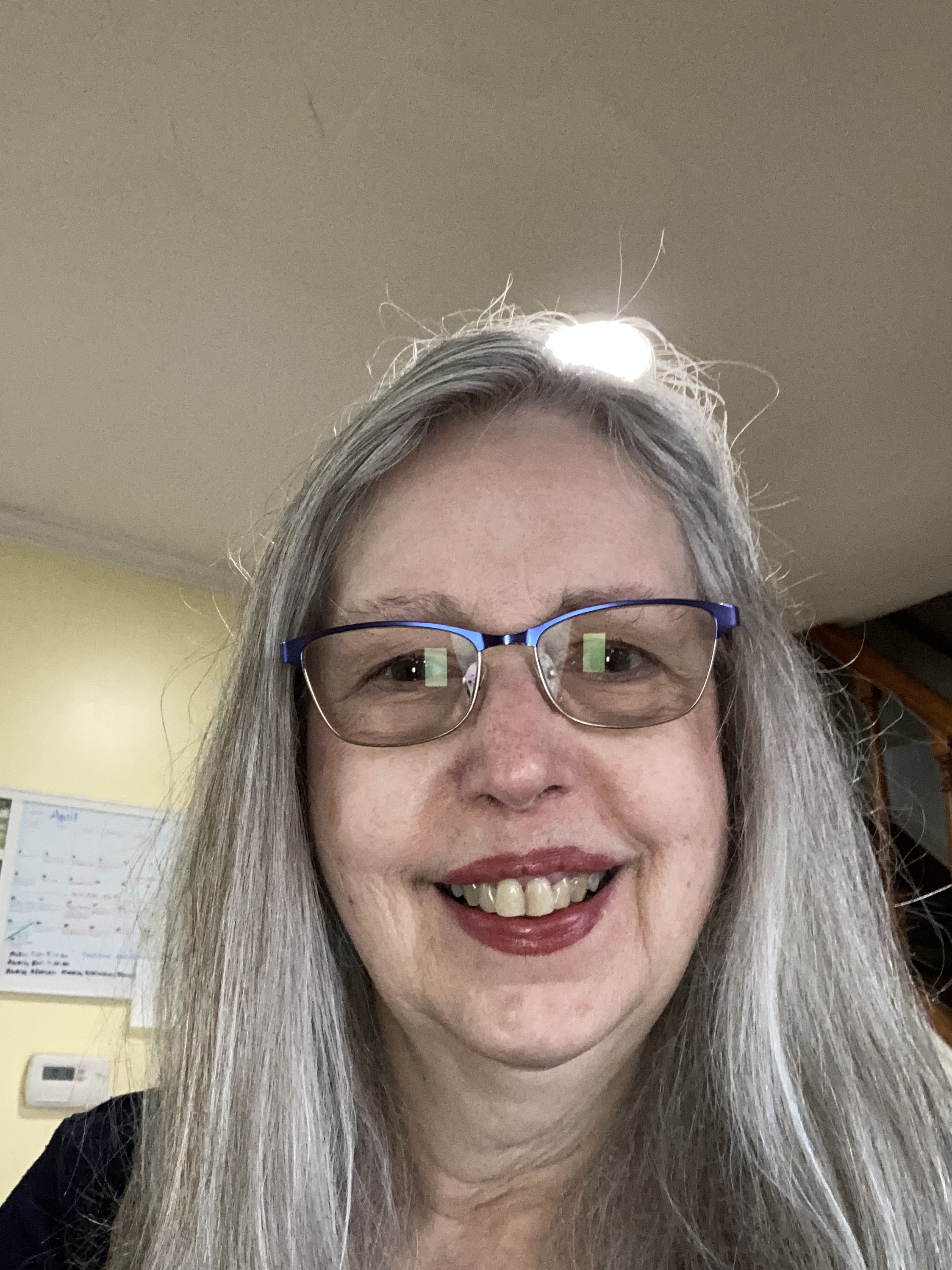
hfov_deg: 42.9
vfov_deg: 55.3
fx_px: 1210
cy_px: 647
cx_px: 480
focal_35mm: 33
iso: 250
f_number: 2.2
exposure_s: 1/40
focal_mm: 2.87
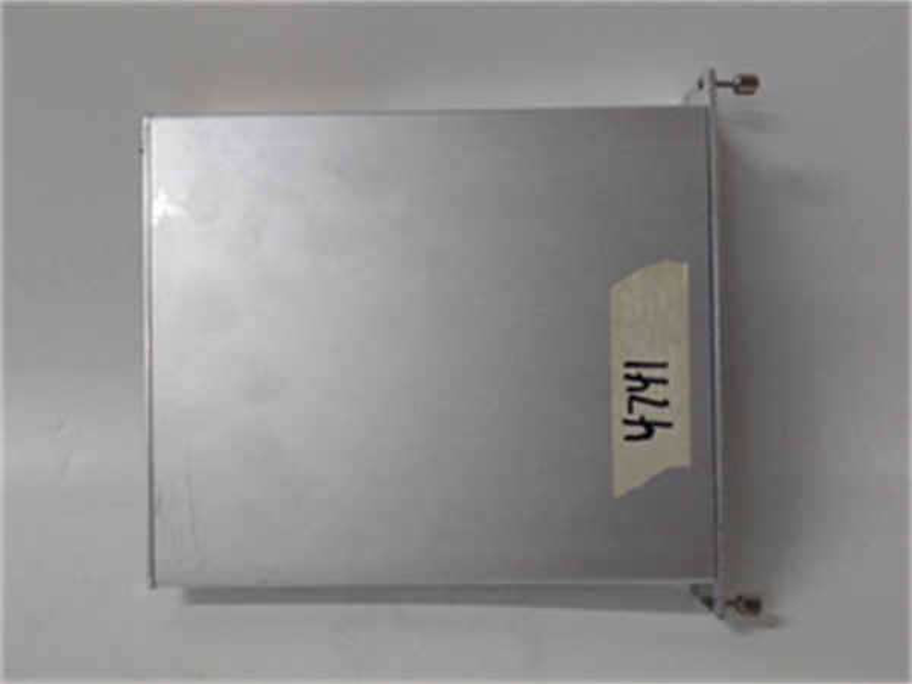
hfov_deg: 65.3
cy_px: 342
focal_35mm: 27
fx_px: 711
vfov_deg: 51.4
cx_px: 456
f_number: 2
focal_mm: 3.79
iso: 218
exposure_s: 1/33
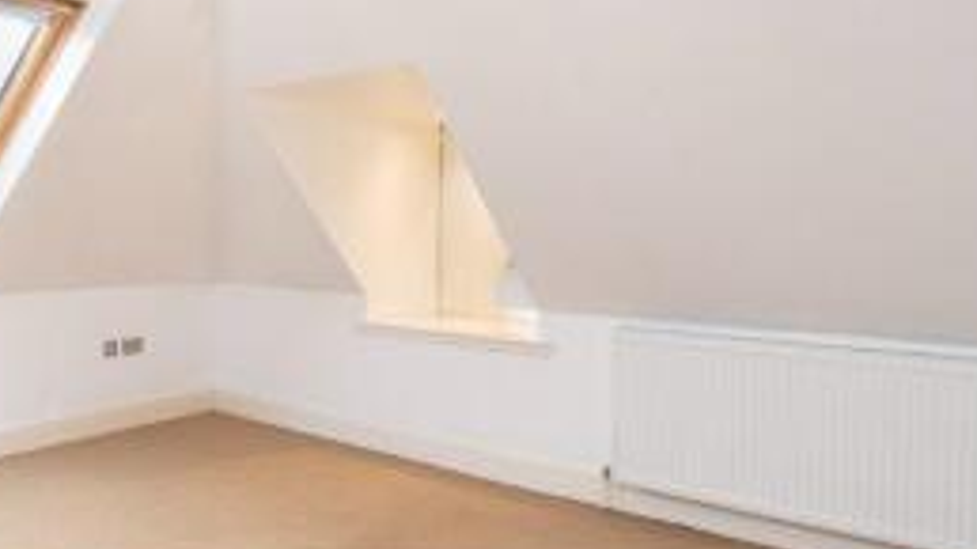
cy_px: 233
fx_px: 751
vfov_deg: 40.1
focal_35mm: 29
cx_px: 239
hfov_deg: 62.1
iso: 320
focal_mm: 10
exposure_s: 1/15
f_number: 8
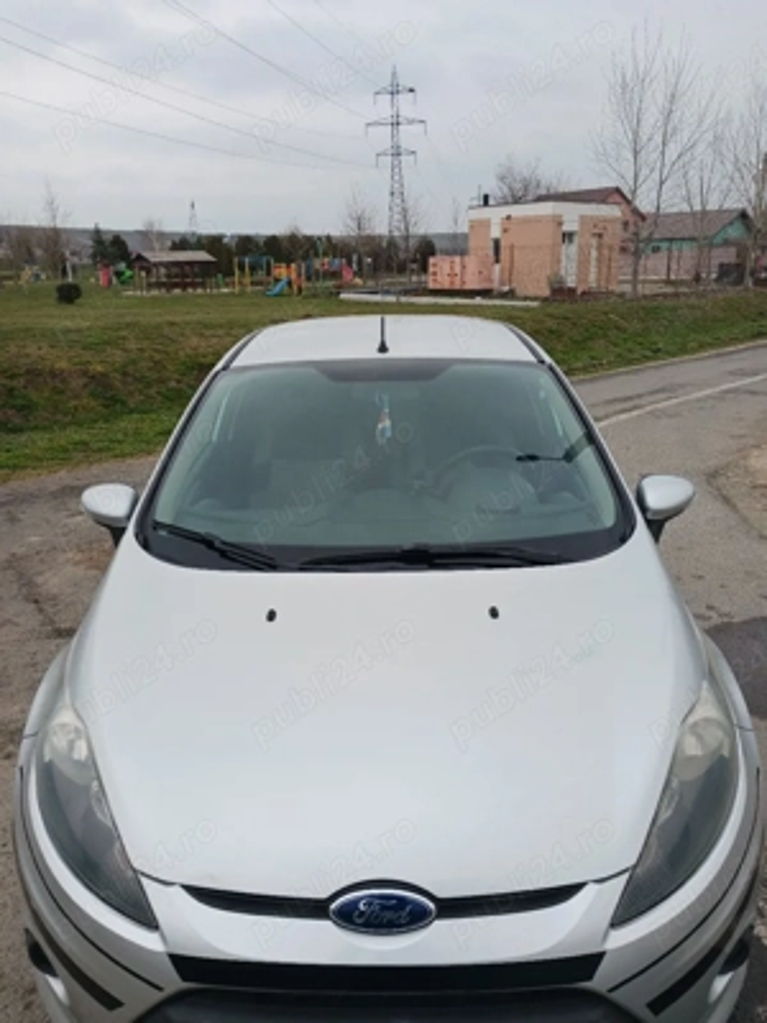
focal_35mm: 27
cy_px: 512
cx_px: 384
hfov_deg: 51.4
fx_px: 798
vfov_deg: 65.3
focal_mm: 4
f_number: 1.8
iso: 25
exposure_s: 1/101
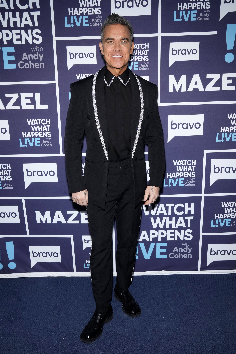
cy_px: 177
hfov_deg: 43.6
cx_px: 118
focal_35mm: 30
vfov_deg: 61.9
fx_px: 295
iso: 800
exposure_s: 1/160
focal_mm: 30
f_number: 7.1
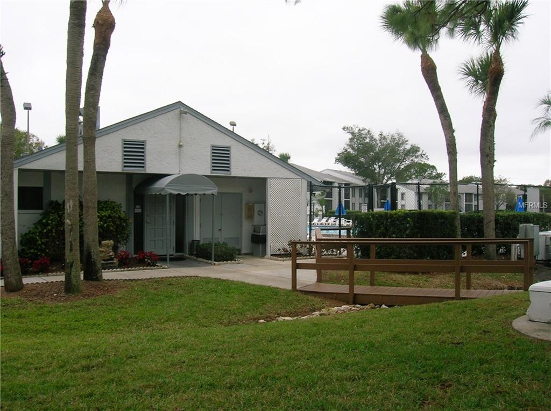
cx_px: 276
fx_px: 540
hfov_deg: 54.0
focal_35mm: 34
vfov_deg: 41.7
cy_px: 206
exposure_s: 1/97.2
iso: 50
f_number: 4.9
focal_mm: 5.7
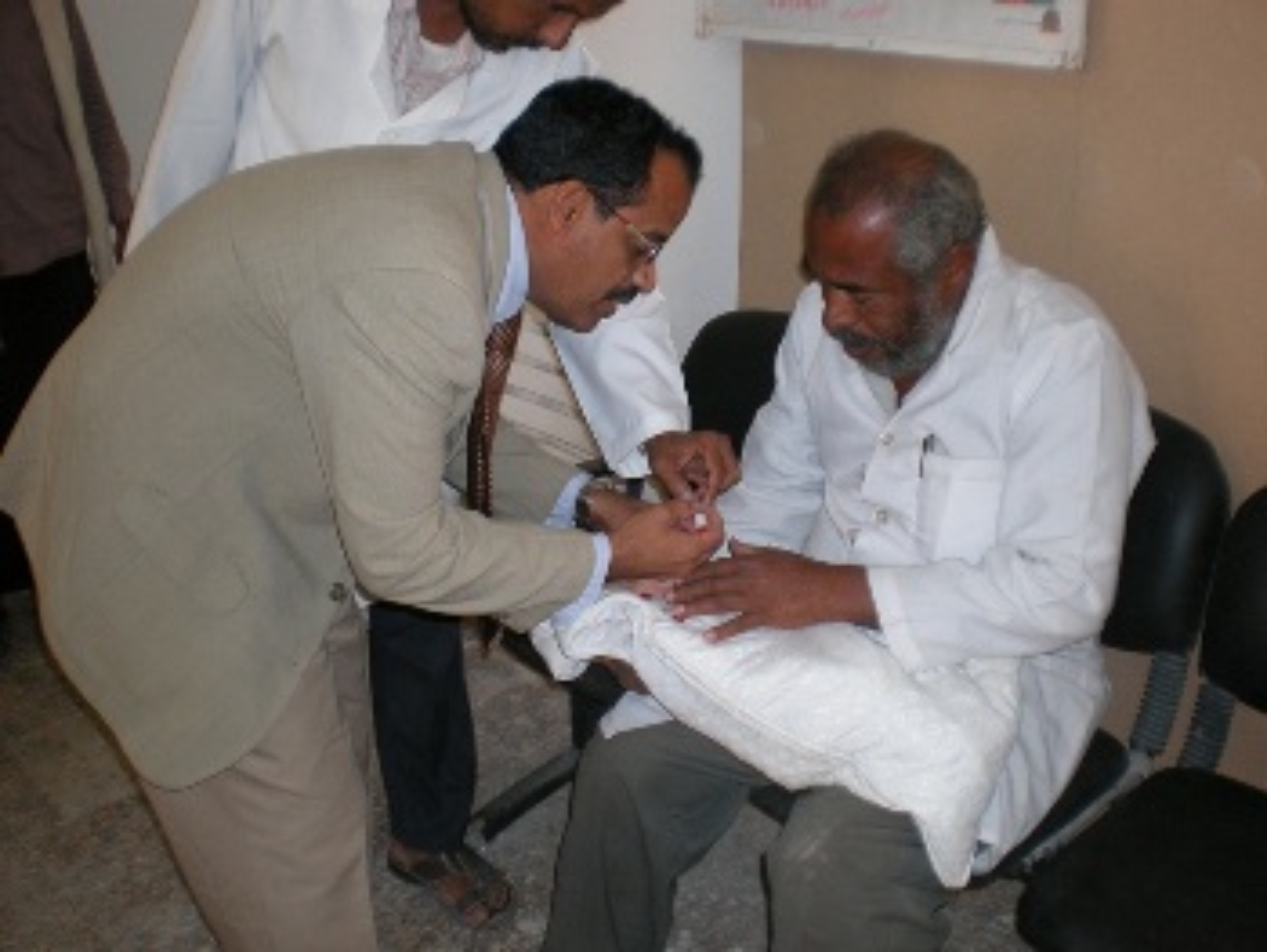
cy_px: 476
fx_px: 1392
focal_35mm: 38
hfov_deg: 48.9
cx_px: 634
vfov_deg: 37.8
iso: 75
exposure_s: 1/30
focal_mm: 6.3
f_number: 3.1
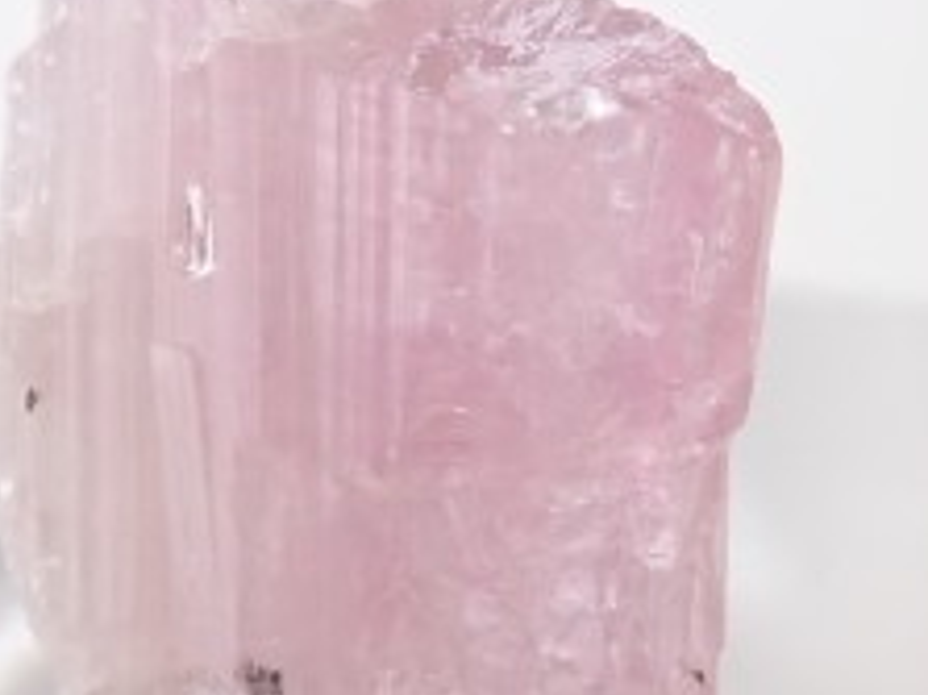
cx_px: 516
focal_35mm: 86
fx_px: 2304
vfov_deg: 17.1
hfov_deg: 22.8
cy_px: 237
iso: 200
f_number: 3.2
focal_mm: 5.5
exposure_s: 1/125
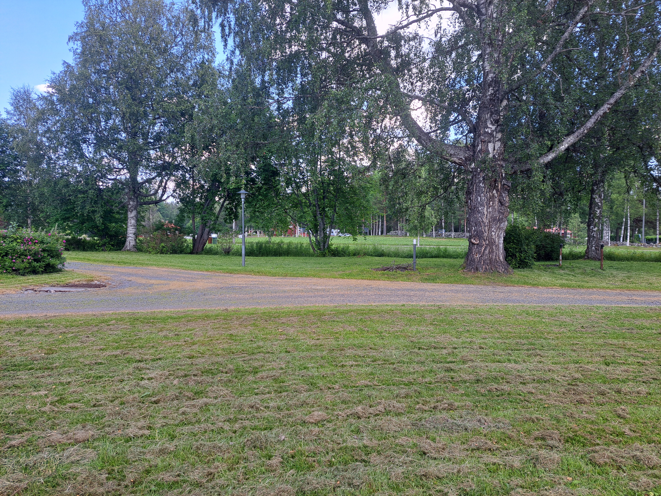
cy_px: 248
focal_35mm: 24
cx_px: 330
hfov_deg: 71.6
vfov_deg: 56.8
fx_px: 458
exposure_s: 1/260
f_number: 1.8
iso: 50
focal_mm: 5.23
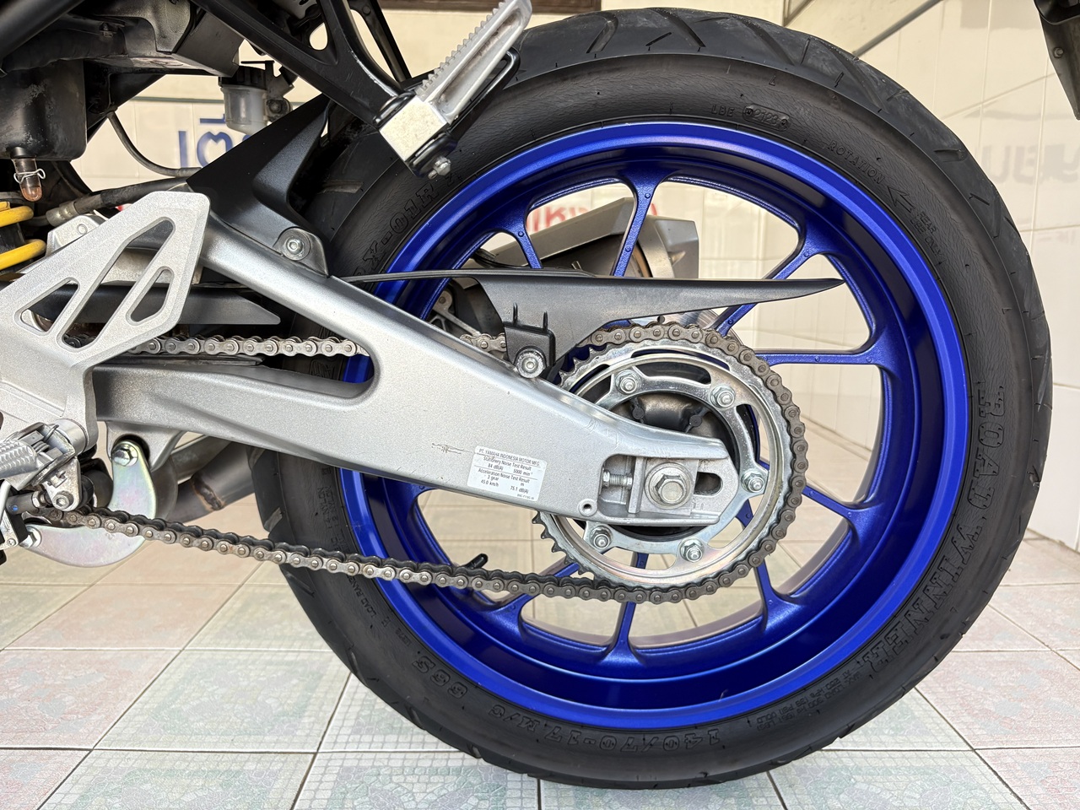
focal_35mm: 26
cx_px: 540
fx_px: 811
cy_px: 405
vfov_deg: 53.1
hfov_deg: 67.3
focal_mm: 5.96
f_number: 1.6
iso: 125
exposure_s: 1/92
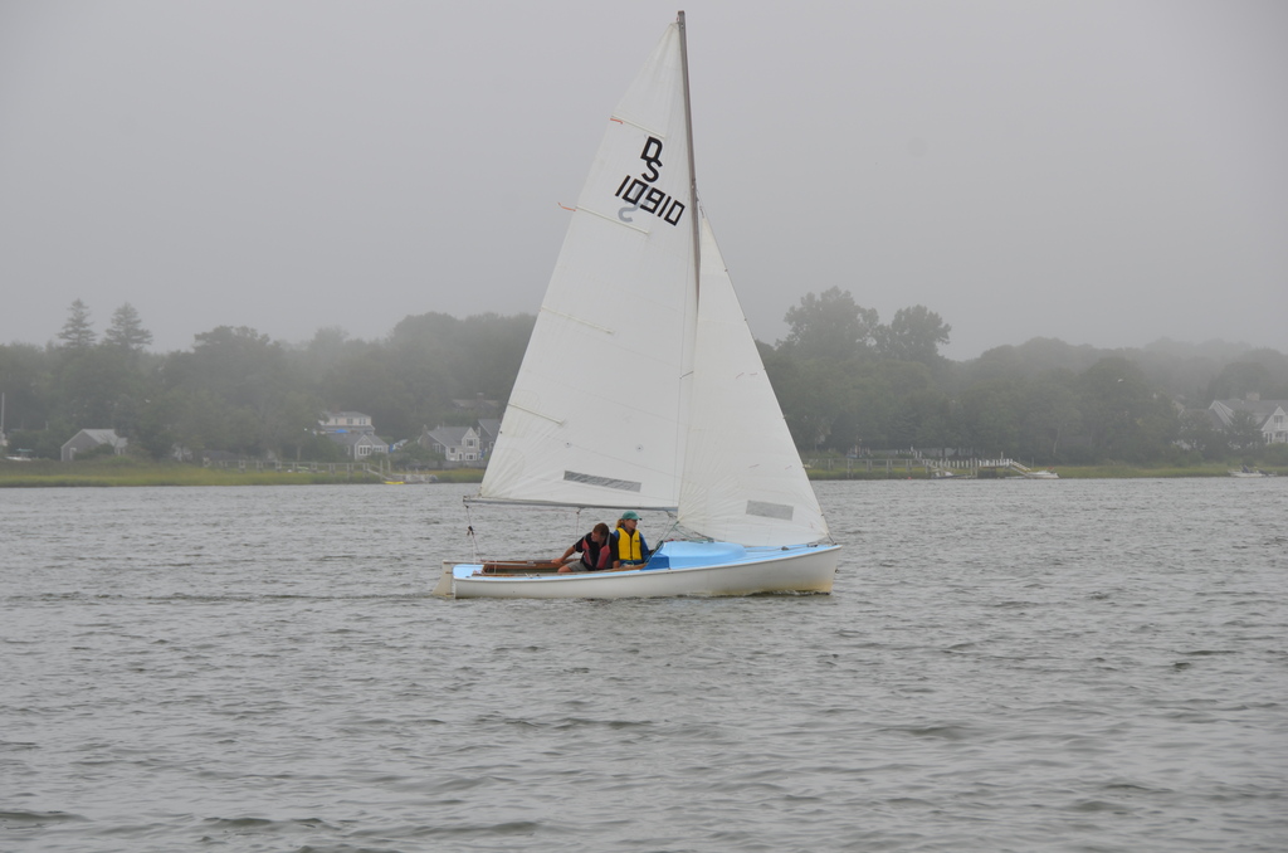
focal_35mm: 168
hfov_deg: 12.3
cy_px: 426
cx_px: 644
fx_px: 5998
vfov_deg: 8.1
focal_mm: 112
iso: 100
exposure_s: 1/320
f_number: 9
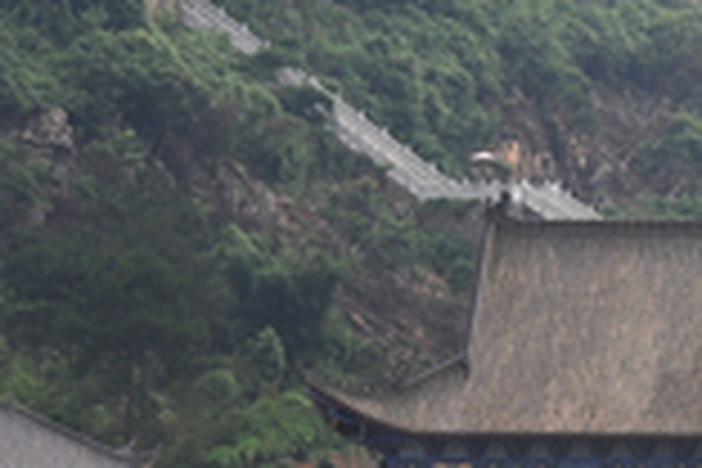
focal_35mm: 650
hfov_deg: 3.2
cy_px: 482
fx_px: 12674
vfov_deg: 2.1
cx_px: 738
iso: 200
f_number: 11
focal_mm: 145
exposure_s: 1/125
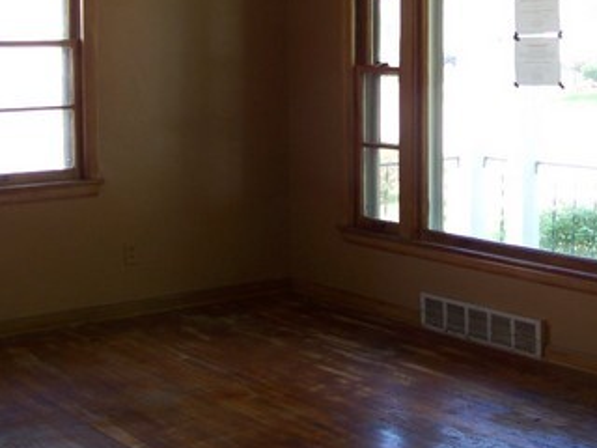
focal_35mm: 66
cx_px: 433
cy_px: 108
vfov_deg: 22.0
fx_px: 1138
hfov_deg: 29.0
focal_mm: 5.85
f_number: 2.8
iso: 64
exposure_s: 1/40
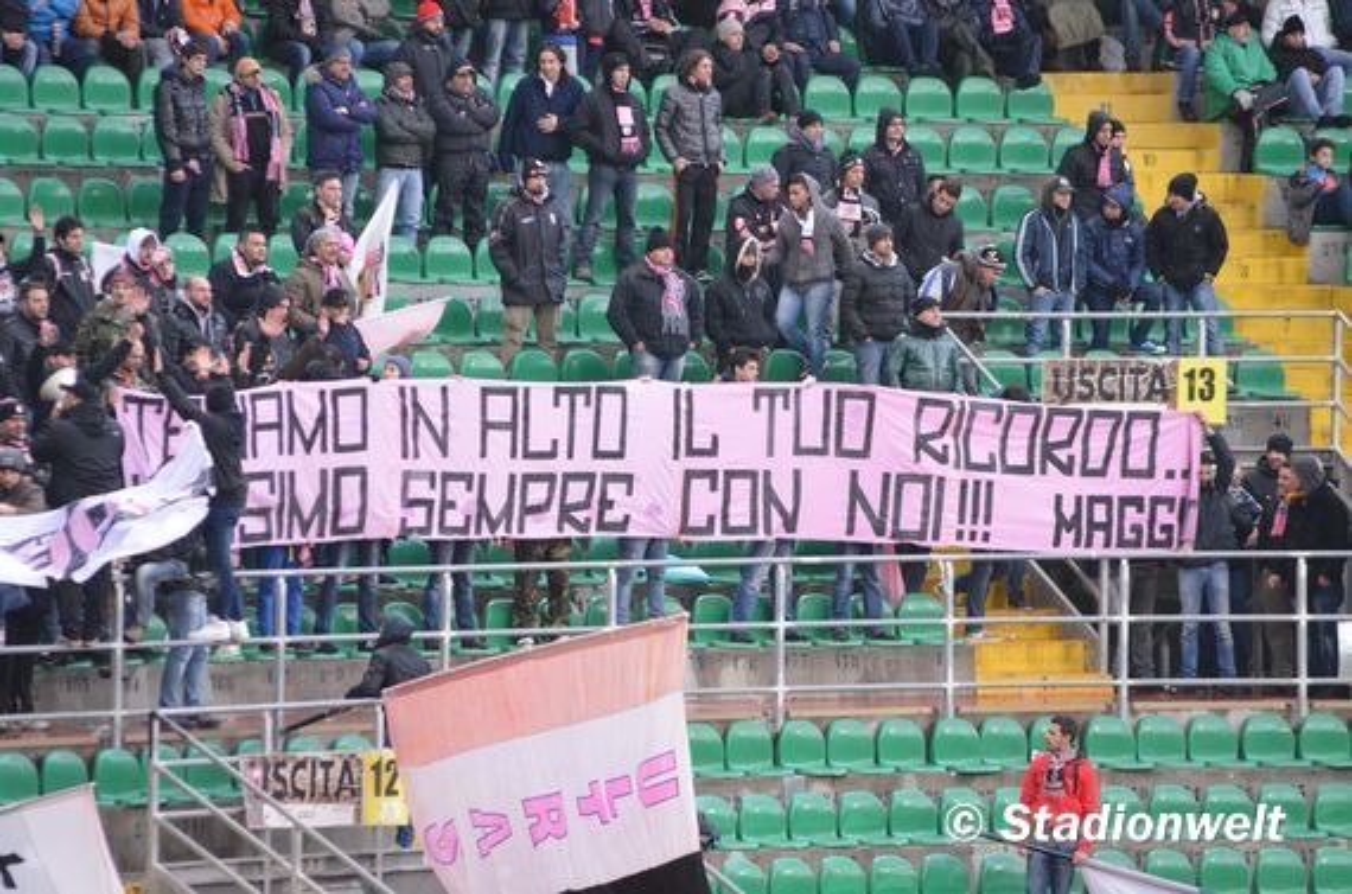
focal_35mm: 360
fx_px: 13486
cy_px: 447
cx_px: 676
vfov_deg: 3.8
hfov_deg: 5.7
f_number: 5.3
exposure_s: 1/500
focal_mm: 240
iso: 3200
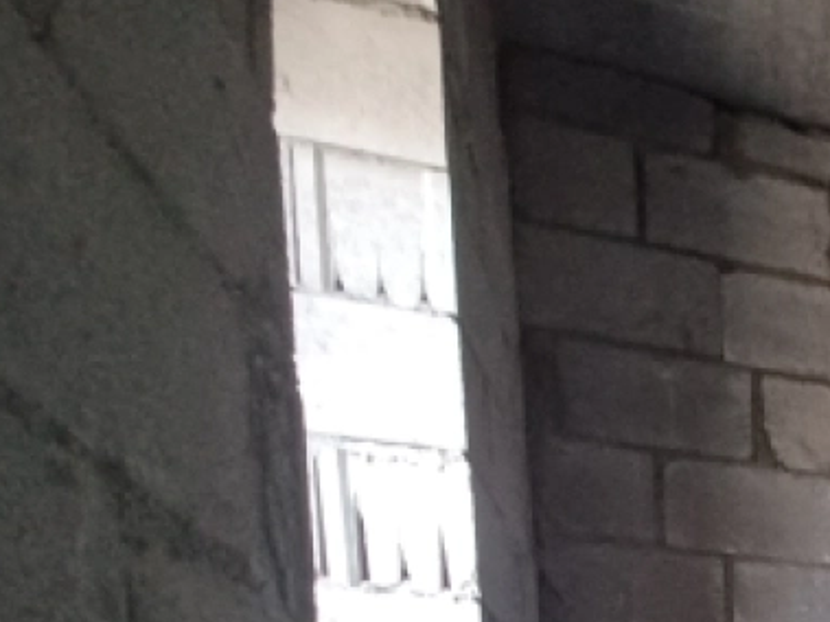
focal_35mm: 43
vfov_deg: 24.2
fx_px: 1031
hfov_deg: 31.3
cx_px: 1134
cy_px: 991
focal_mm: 1.42
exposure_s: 1/33.3
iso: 200
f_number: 2.2
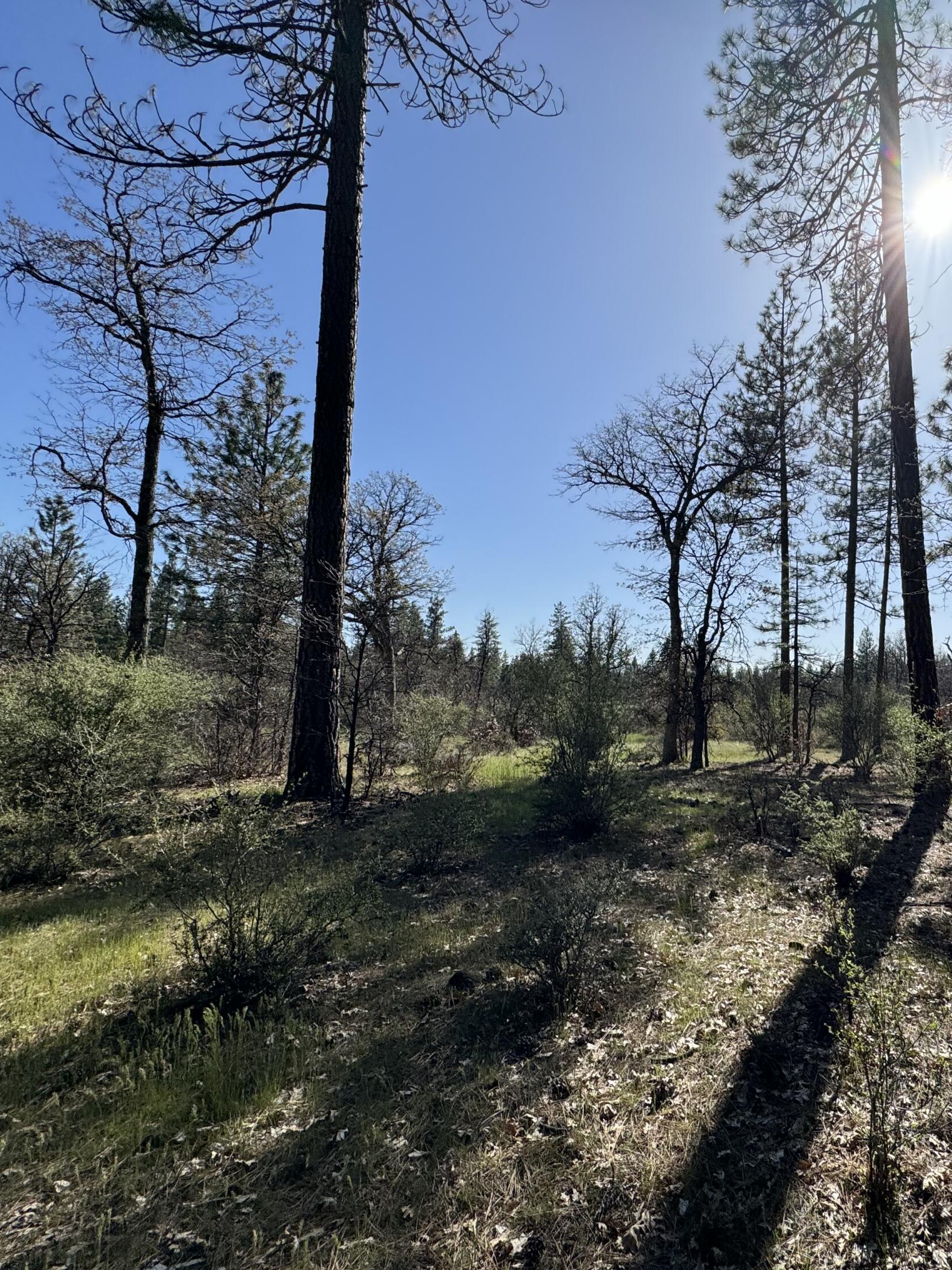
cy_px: 643
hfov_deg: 64.1
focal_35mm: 19
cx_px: 729
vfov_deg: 84.7
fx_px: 697
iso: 50
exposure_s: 1/2342
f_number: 2.2
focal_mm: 2.22
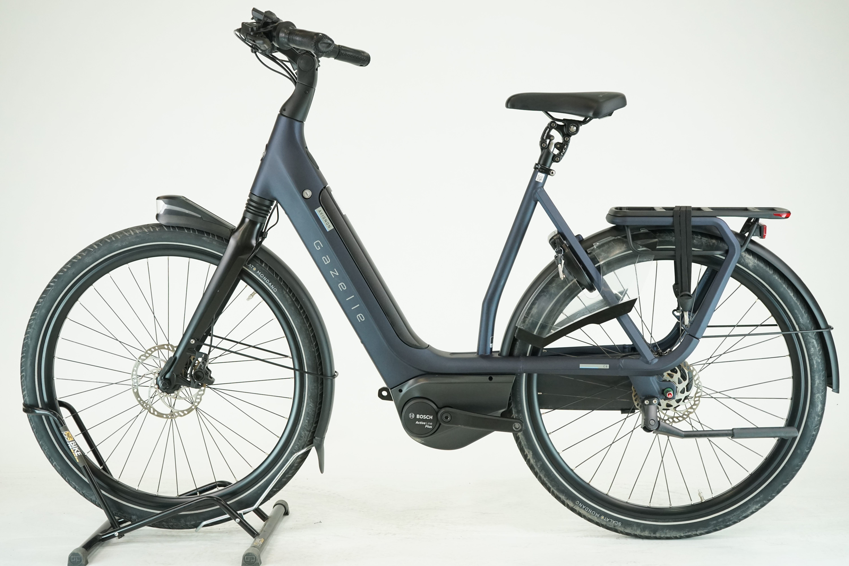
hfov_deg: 40.3
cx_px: 424
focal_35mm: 49
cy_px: 283
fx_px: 1155
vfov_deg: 27.5
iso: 1600
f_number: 5.6
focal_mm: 49
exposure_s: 1/200
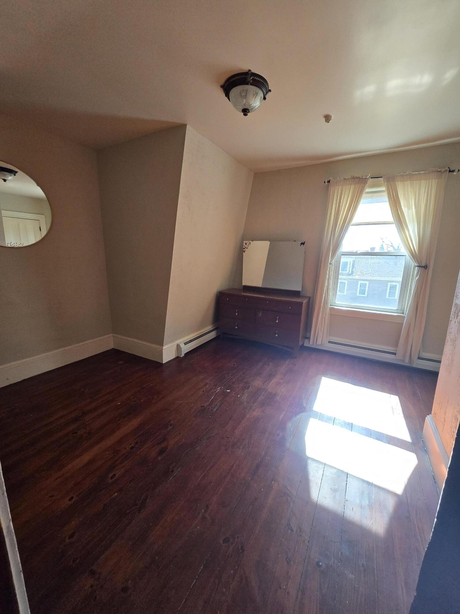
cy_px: 307
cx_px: 230
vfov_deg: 106.2
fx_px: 230
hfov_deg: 89.9
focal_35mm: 13
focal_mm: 1.7
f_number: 2.2
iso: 200
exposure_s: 1/100
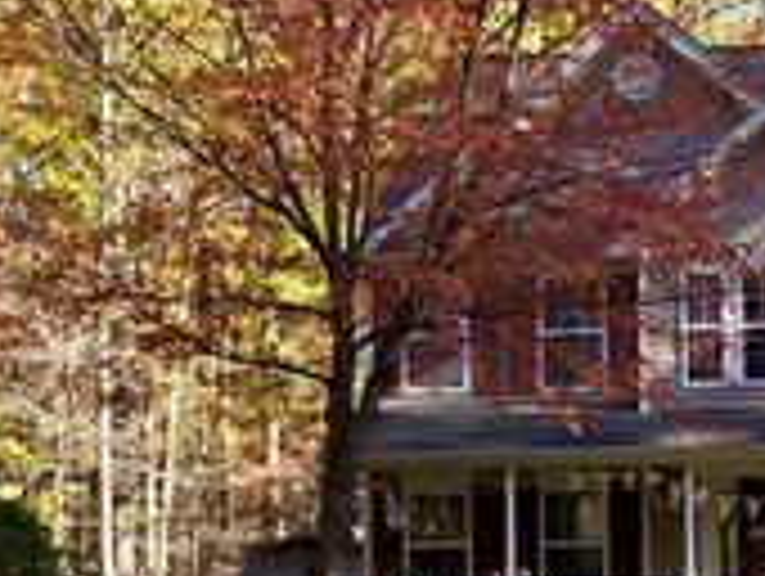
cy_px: 524
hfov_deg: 14.9
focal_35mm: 127
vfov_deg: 11.6
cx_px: 936
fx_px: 2811
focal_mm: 30
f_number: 4.5
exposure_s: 1/125
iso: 100
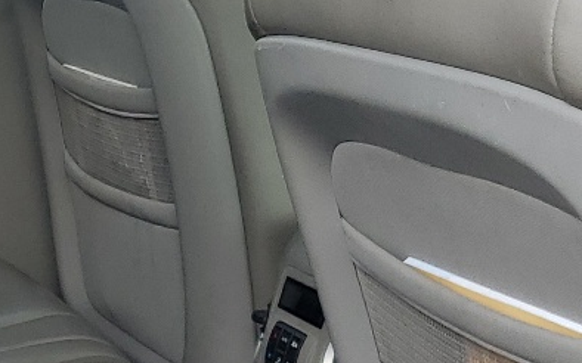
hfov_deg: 17.1
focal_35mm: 112
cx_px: -244
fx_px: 1776
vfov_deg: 11.7
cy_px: 199
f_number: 1.5
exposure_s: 1/323
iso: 50
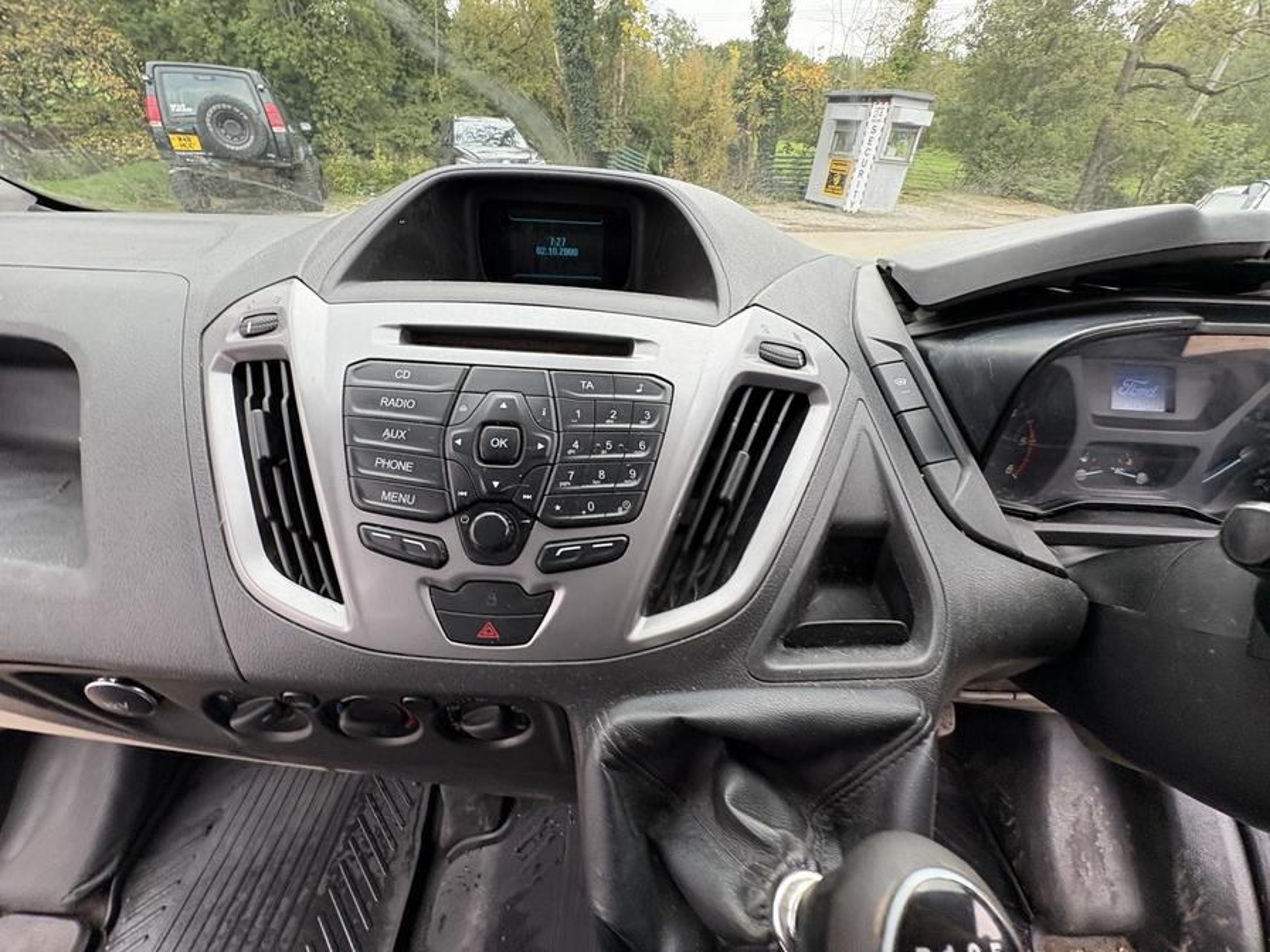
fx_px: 514
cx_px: 635
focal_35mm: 14
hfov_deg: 102.1
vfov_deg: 85.7
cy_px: 476
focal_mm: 2.22
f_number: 2.2
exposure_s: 1/99
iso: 100
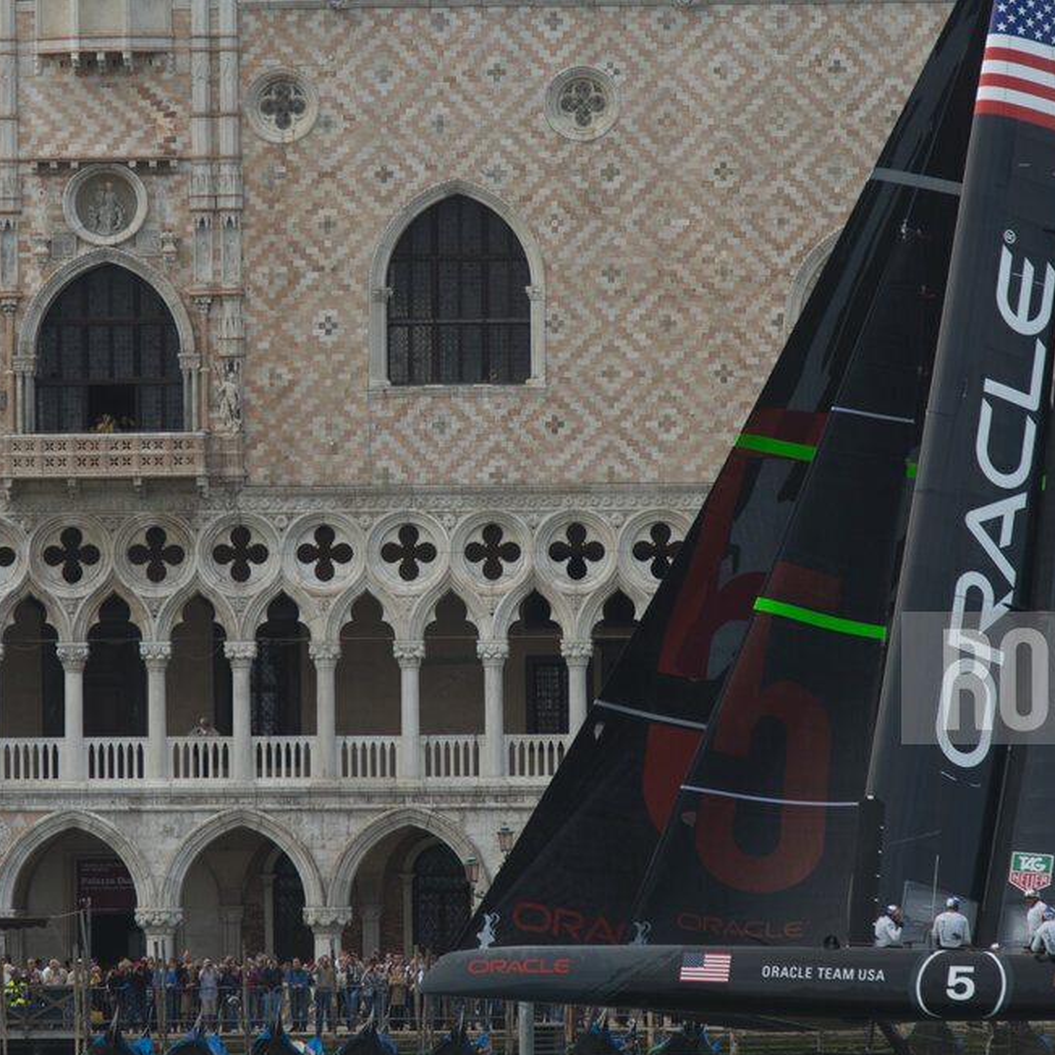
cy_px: 581
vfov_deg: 4.0
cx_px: 546
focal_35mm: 436
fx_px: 15034
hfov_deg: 4.0
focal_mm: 310
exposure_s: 1/320
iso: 250
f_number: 10
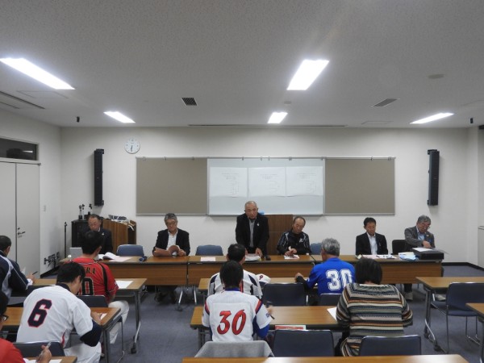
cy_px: 182
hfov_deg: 60.0
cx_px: 242
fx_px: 419
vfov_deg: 46.8
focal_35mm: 30
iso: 200
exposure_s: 1/30
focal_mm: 5.4
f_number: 3.5
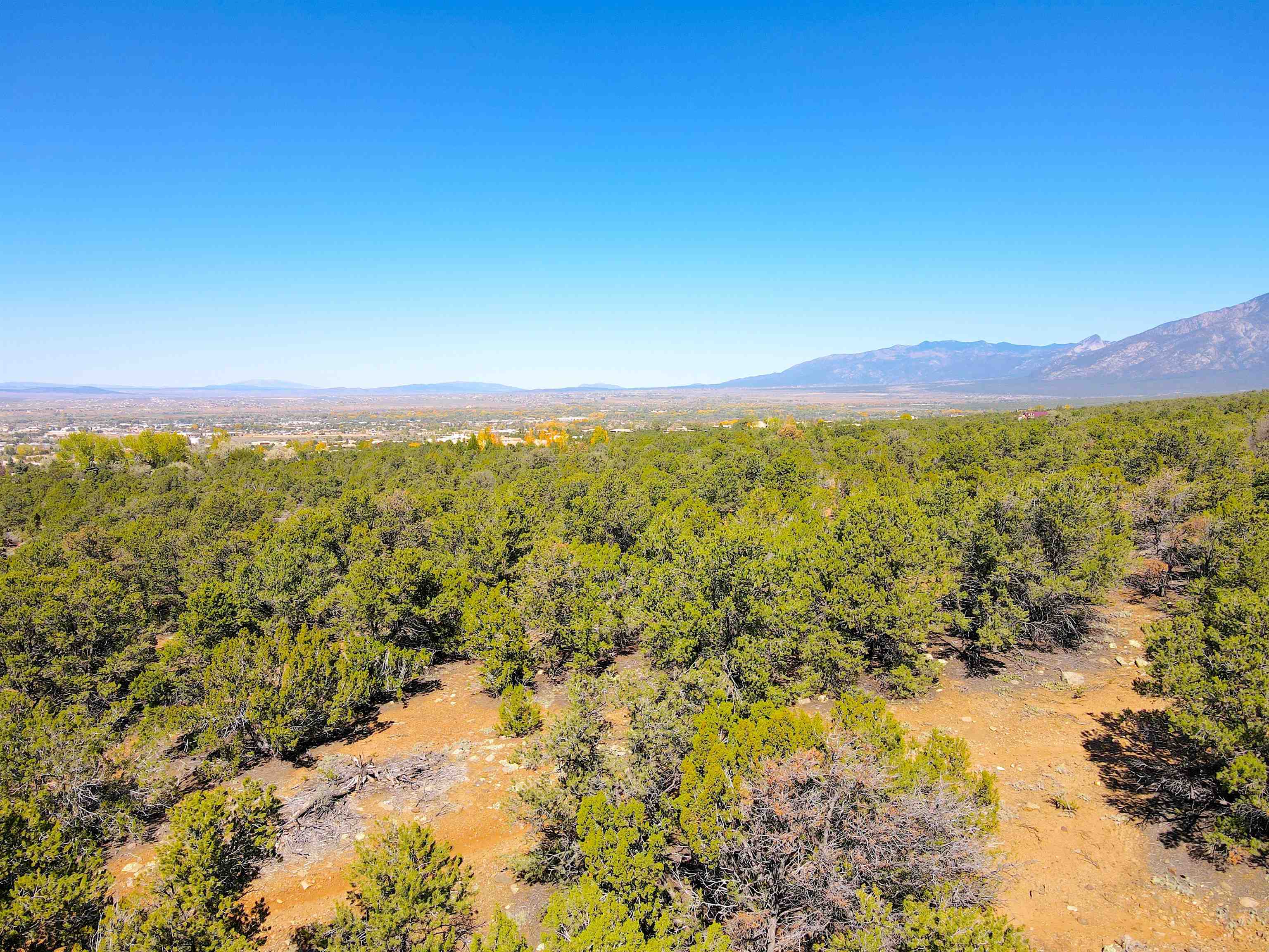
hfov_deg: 71.6
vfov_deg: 56.8
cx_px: 634
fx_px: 880
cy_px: 476
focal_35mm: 24
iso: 110
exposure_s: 1/640
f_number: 2.8
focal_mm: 4.5
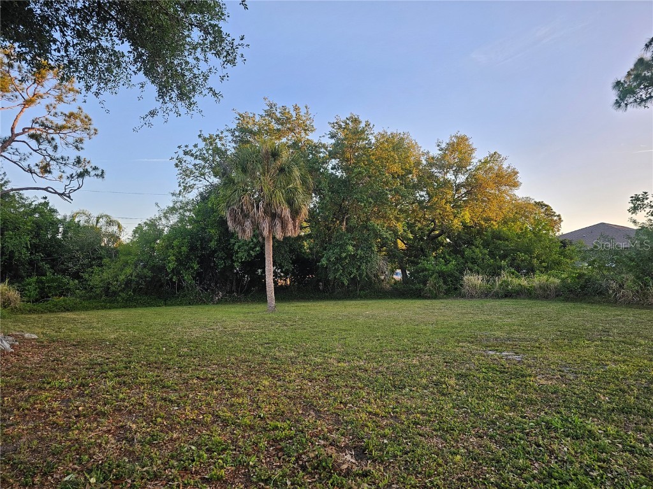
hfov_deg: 73.9
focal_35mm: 23
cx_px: 326
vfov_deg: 58.9
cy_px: 244
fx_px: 434
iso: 32
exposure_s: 1/120
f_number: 1.7
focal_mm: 6.3
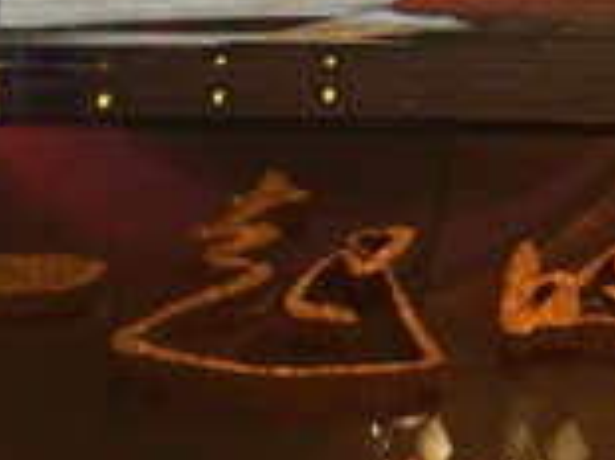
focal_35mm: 97
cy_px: -208
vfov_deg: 14.3
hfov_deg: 19.5
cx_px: 655
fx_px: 1722
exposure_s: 1/30
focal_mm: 4.12
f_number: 2.2
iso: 80
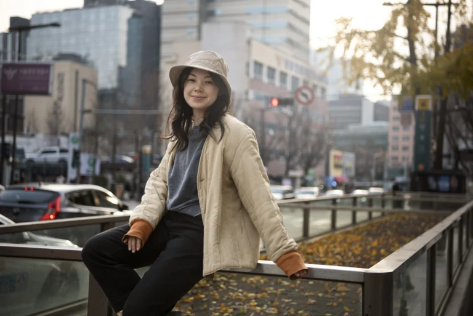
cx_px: 236
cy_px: 158
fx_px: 736
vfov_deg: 24.2
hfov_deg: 35.6
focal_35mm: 56
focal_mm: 56
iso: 250
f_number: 2.8
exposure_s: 1/500
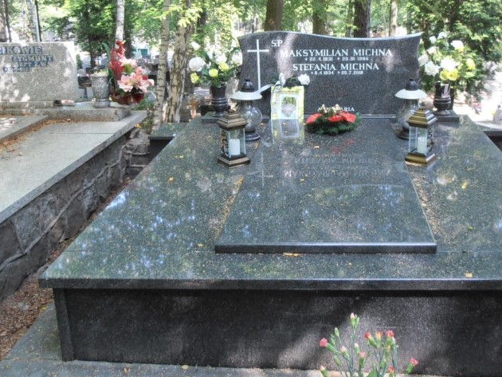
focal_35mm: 39
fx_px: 566
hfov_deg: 47.4
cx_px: 312
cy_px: 109
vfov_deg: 36.2
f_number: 3
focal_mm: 4.2
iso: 80
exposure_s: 1/30
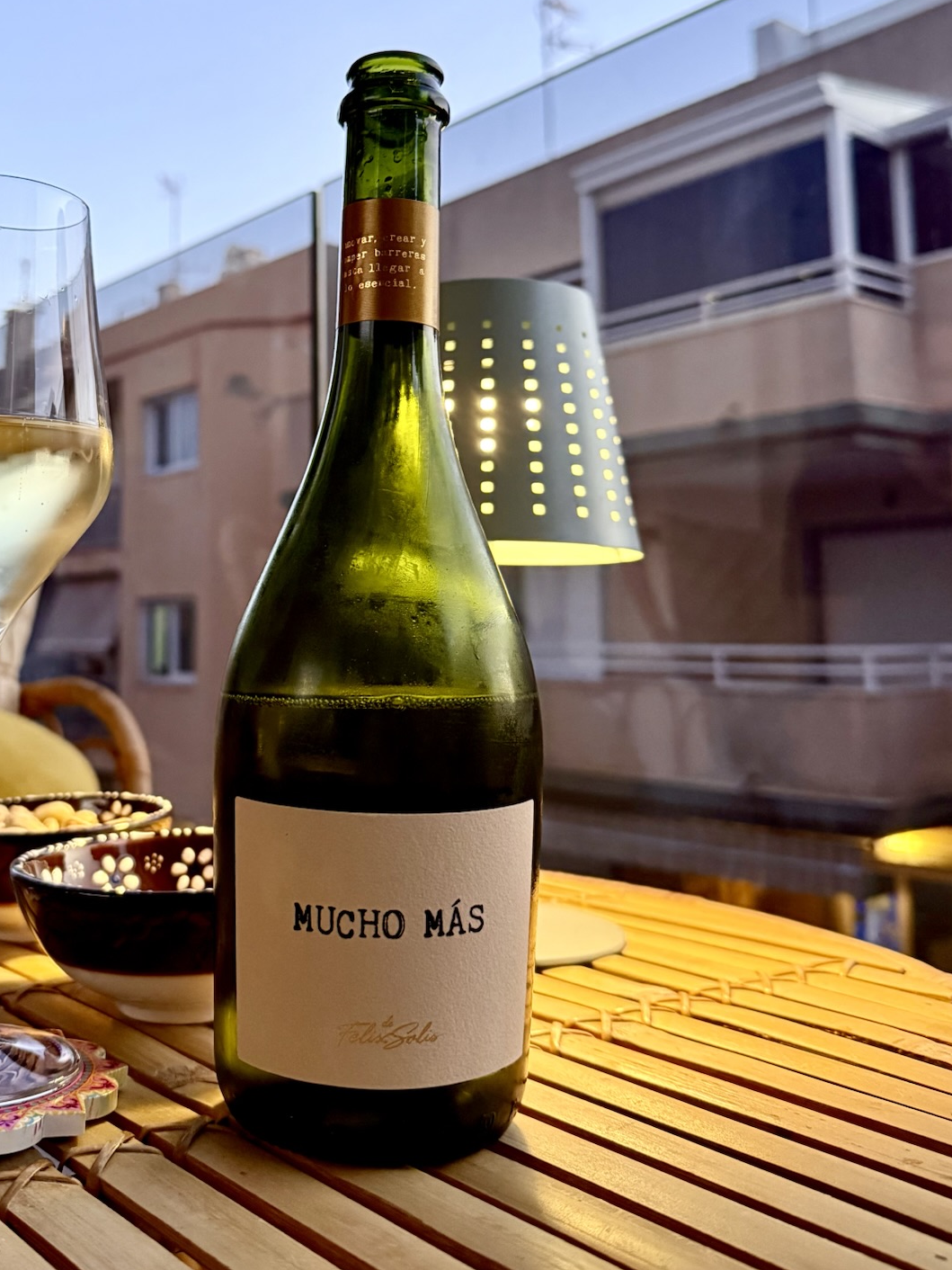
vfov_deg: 53.3
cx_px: 291
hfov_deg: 41.1
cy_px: 472
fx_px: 1247
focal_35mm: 34
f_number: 1.78
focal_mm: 6.76
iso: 800
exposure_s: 1/51
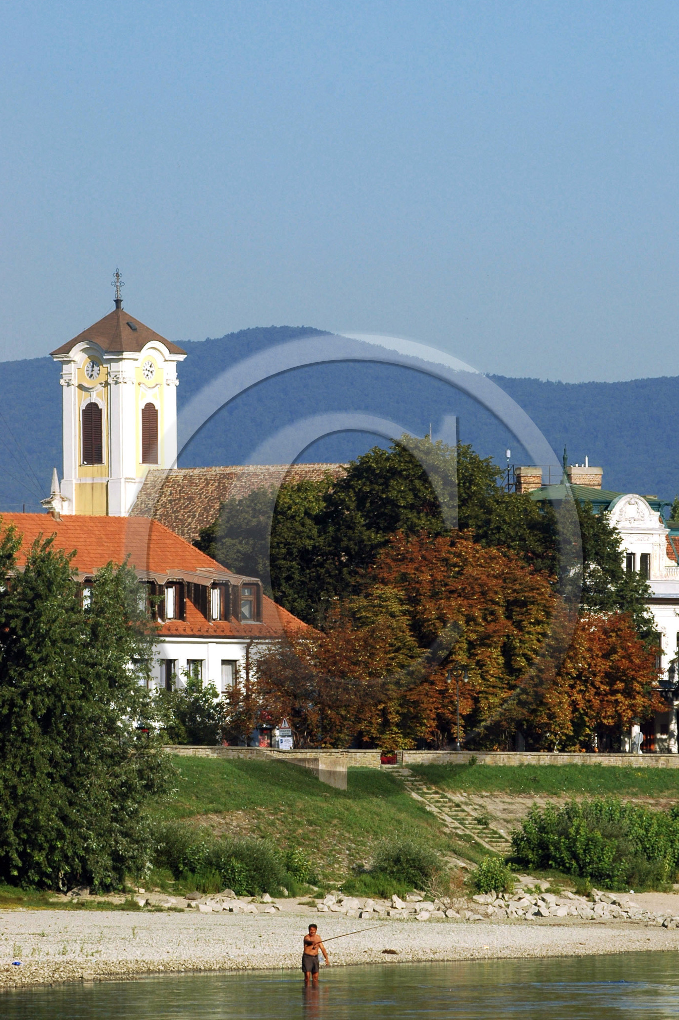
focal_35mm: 351
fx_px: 9943
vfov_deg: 5.9
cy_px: 566
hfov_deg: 3.9
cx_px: 352
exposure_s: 1/400
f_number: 8
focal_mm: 200
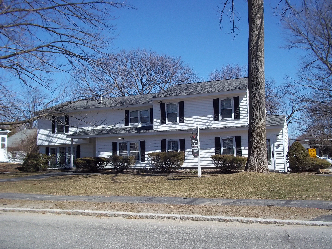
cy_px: 124
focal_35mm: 36
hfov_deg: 51.4
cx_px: 166
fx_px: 345
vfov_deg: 39.7
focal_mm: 6.5
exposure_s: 1/200
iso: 80
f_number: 8
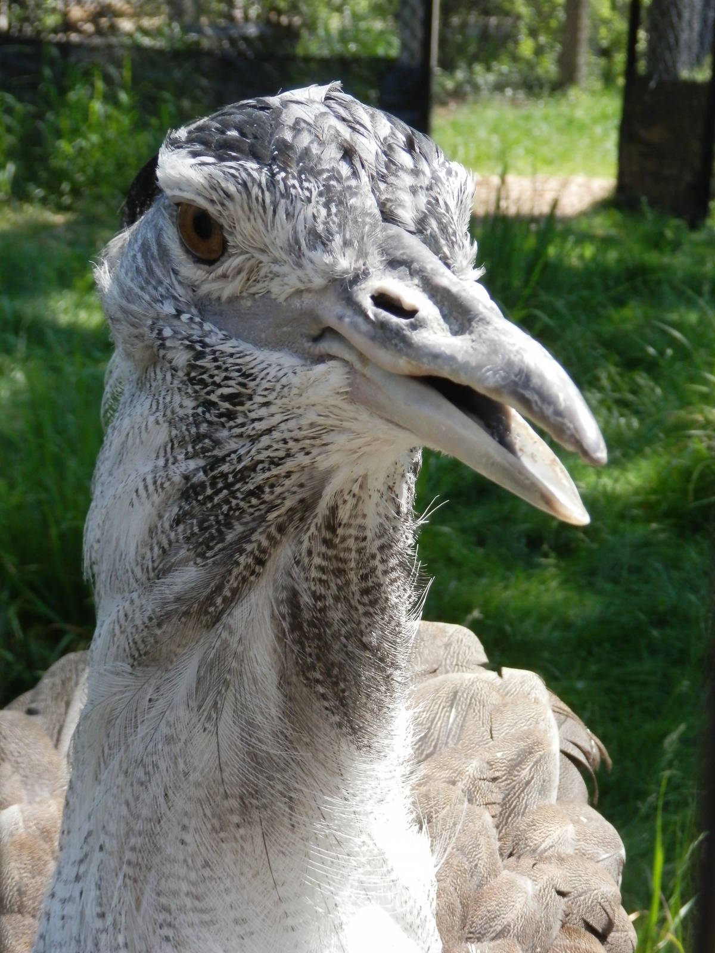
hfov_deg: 24.4
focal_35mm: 60
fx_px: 1652
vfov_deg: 32.2
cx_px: 358
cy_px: 476
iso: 250
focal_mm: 10.8
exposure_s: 1/500
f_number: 4.2
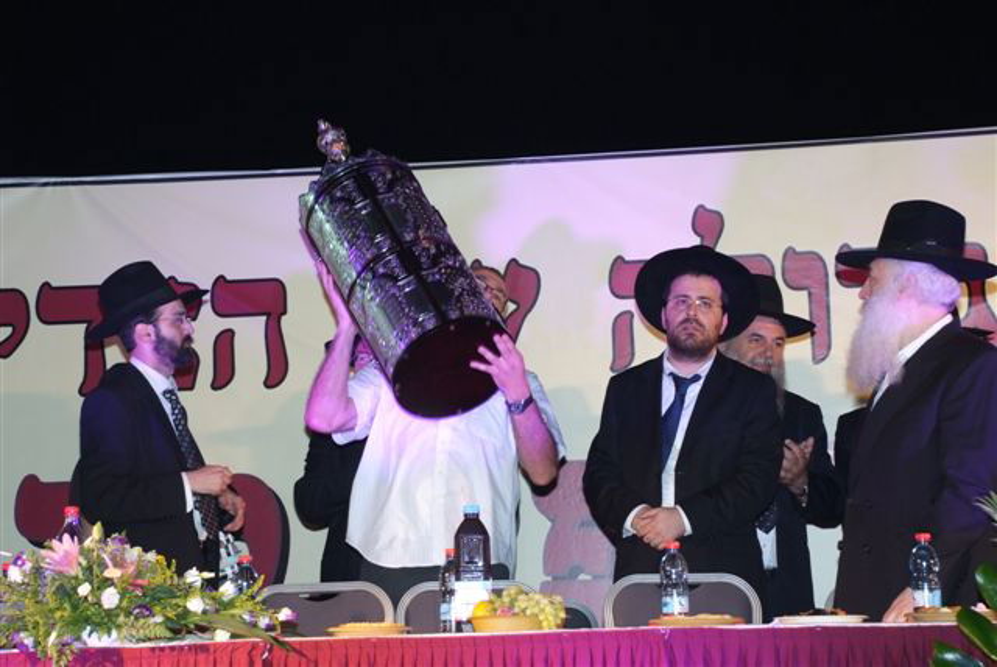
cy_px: 334
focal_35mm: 99
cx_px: 498
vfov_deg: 13.9
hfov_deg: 20.6
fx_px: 2744
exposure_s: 1/100
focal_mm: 66
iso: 1000
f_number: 5.3
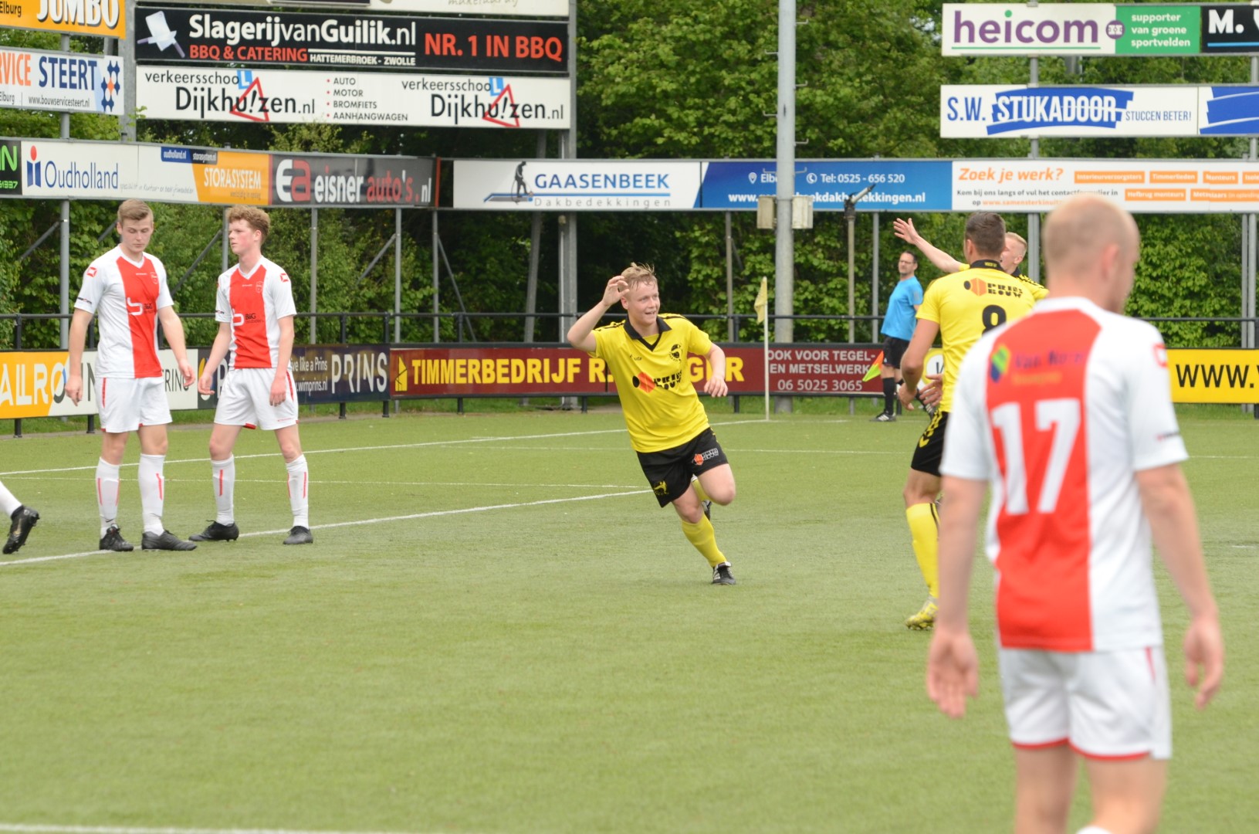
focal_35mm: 195
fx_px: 6805
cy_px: 417
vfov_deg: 7.0
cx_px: 630
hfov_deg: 10.6
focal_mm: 130
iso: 800
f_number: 5.6
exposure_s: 1/1000
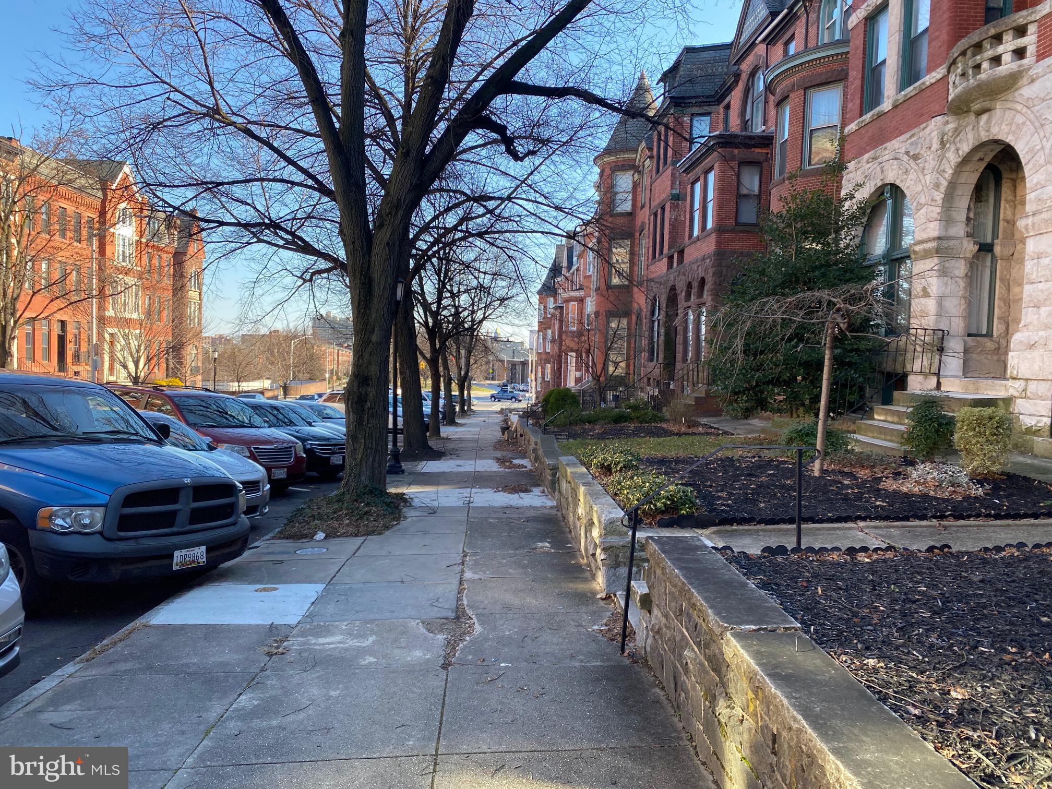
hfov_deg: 67.3
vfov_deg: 53.1
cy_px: 394
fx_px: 790
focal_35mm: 26
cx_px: 526
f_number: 1.8
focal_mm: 4.25
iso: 32
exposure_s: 1/458
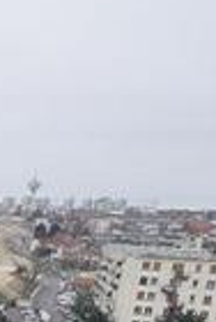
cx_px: -370
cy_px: 430
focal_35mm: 80
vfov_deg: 22.4
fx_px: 716
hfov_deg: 12.0
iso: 400
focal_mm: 10
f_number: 8
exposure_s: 1/250
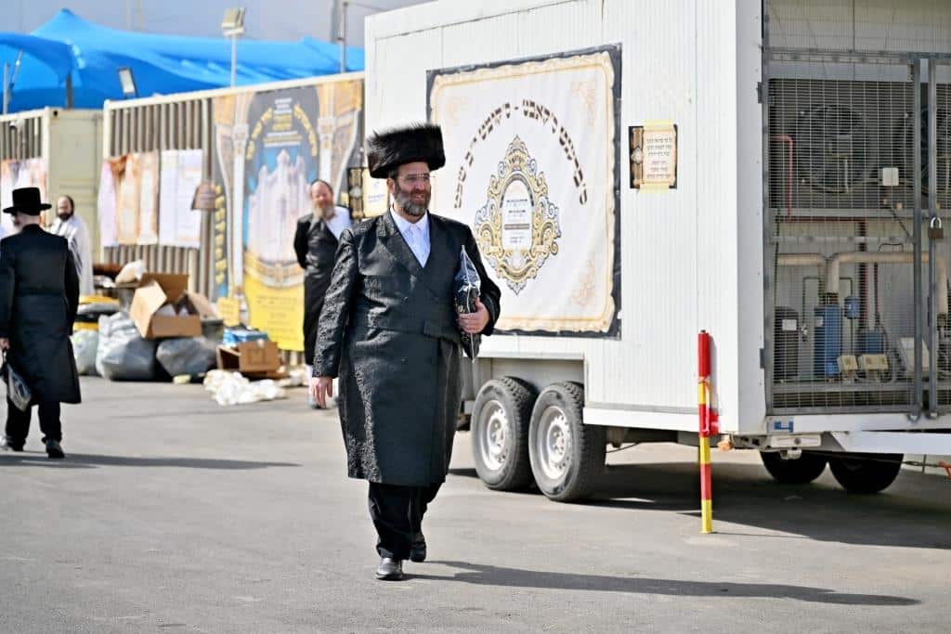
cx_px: 476
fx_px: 2906
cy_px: 317
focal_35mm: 110
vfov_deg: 12.5
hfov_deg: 18.6
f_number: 4
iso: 125
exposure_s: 1/2500
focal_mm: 110
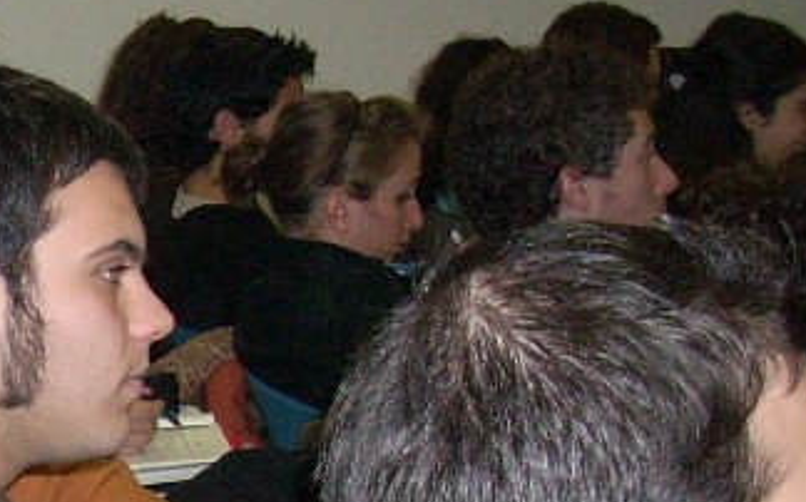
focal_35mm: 124
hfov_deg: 15.7
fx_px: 2722
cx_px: -328
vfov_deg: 10.5
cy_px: 462
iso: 259
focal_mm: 6.2
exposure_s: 1/60
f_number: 2.8
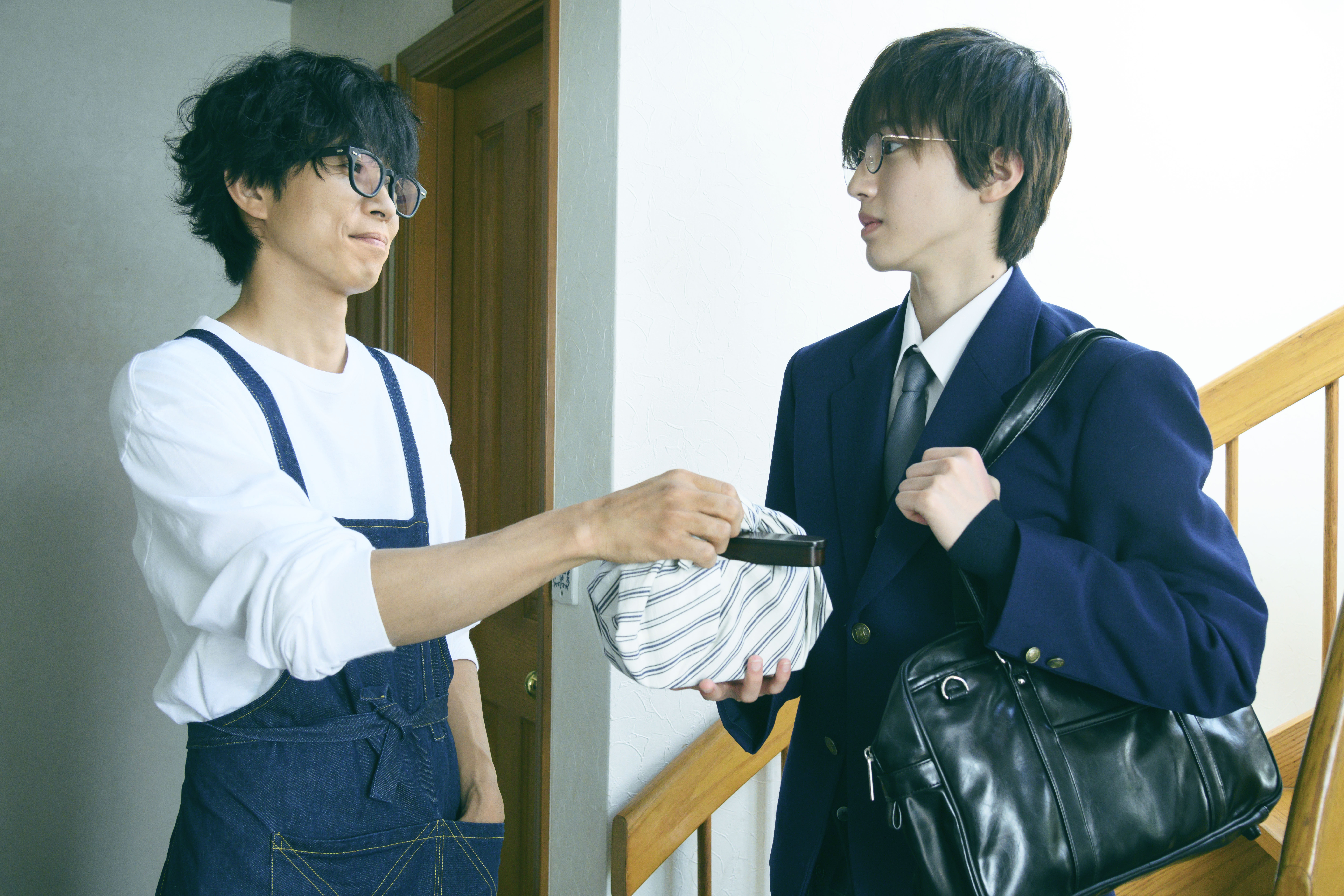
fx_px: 1307
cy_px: 448
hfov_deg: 54.4
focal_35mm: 35
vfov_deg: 37.9
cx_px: 672
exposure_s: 1/100
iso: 1600
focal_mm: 35
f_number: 5.6
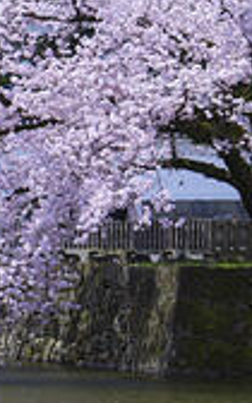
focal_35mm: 240
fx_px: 2637
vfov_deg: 8.7
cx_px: 510
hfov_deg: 5.4
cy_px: 113
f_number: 11
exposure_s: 1/40
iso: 100
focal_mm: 66
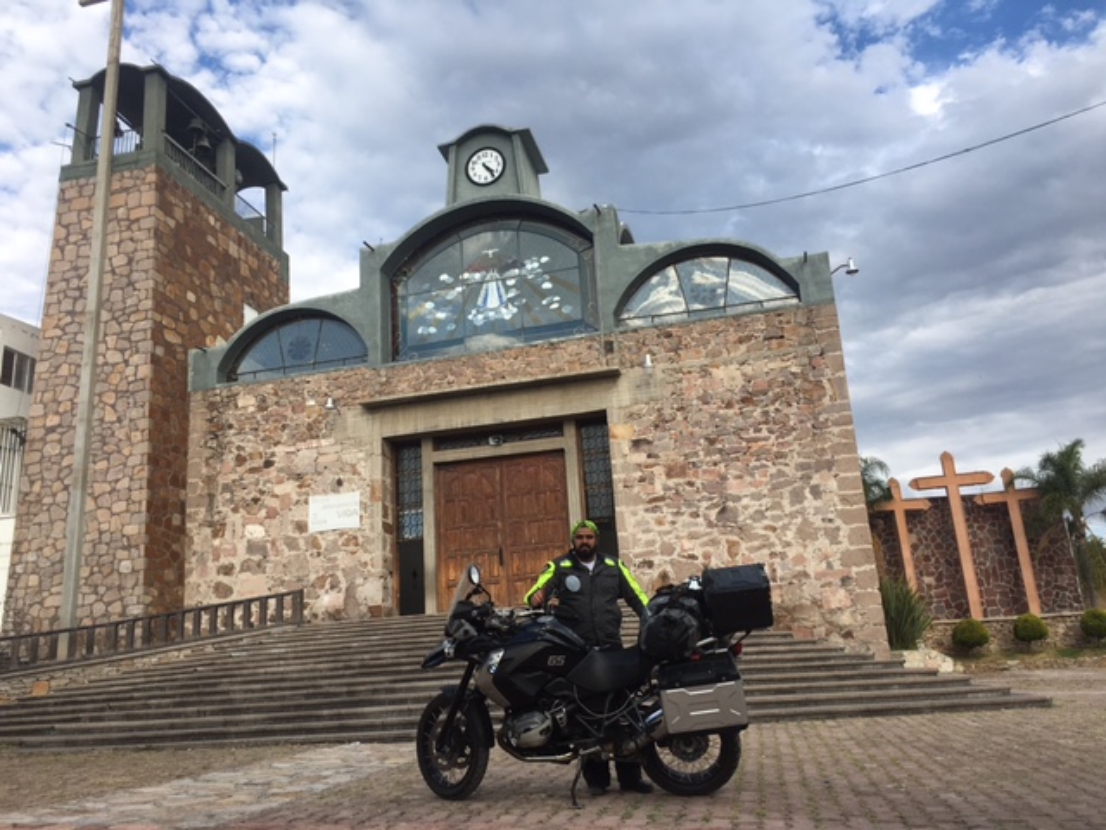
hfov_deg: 61.7
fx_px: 927
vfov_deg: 48.2
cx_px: 553
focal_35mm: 29
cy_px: 415
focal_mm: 4.15
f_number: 2.2
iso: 25
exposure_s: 1/746
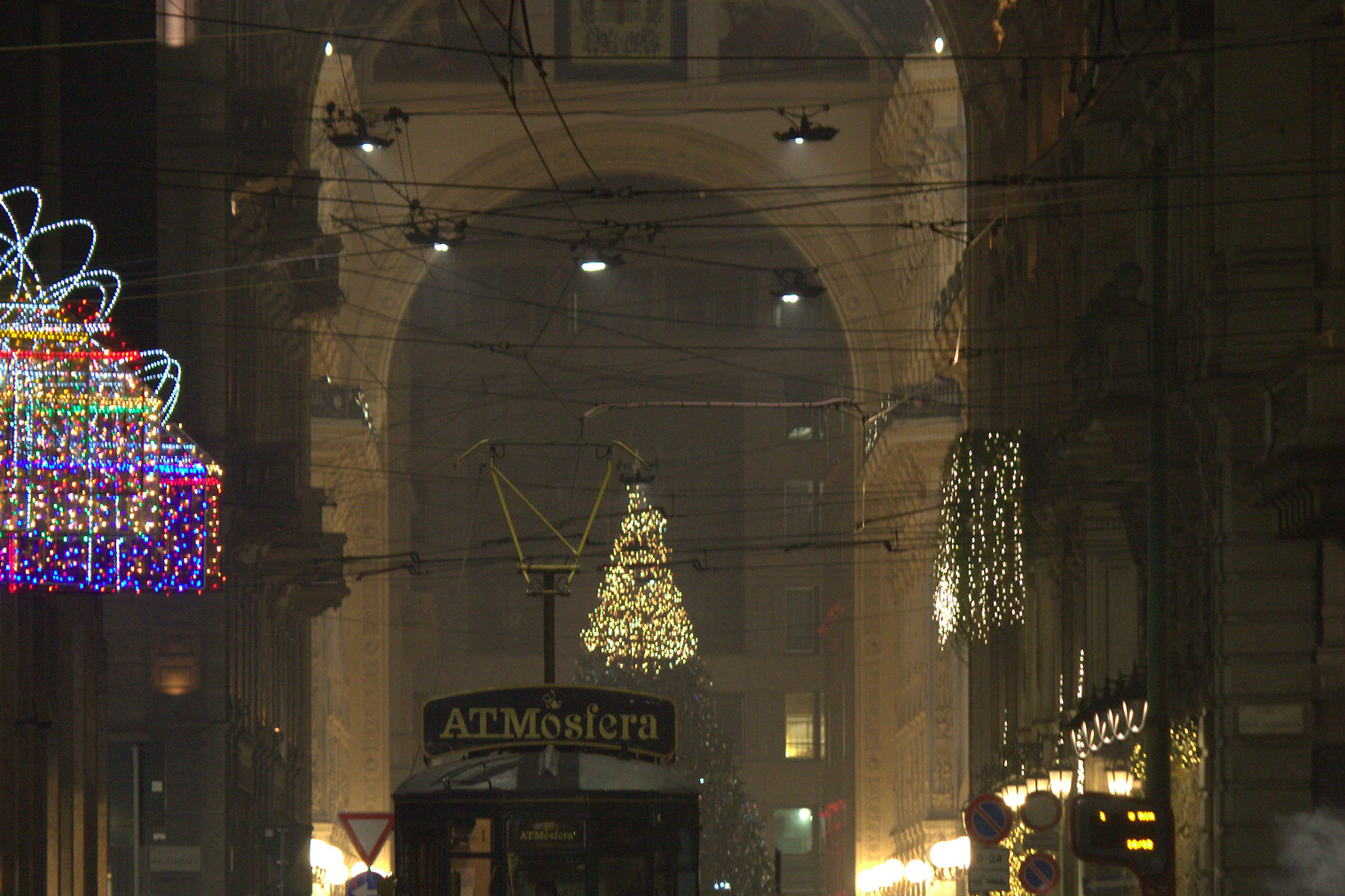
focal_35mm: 334
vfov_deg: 4.1
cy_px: 546
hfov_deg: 6.2
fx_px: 12475
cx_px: 561
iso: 1600
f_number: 5.6
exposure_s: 1/25
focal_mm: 135
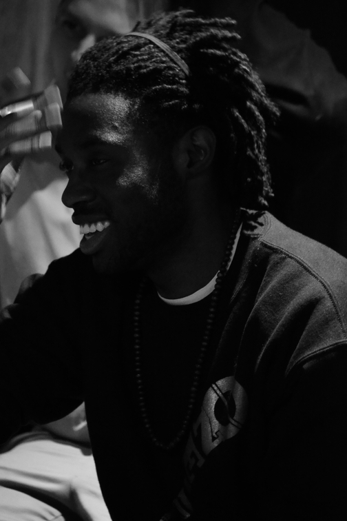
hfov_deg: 7.3
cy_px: 263
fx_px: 2712
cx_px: 148
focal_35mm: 188
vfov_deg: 11.0
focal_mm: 105
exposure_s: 1/25
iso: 3200
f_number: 4.5
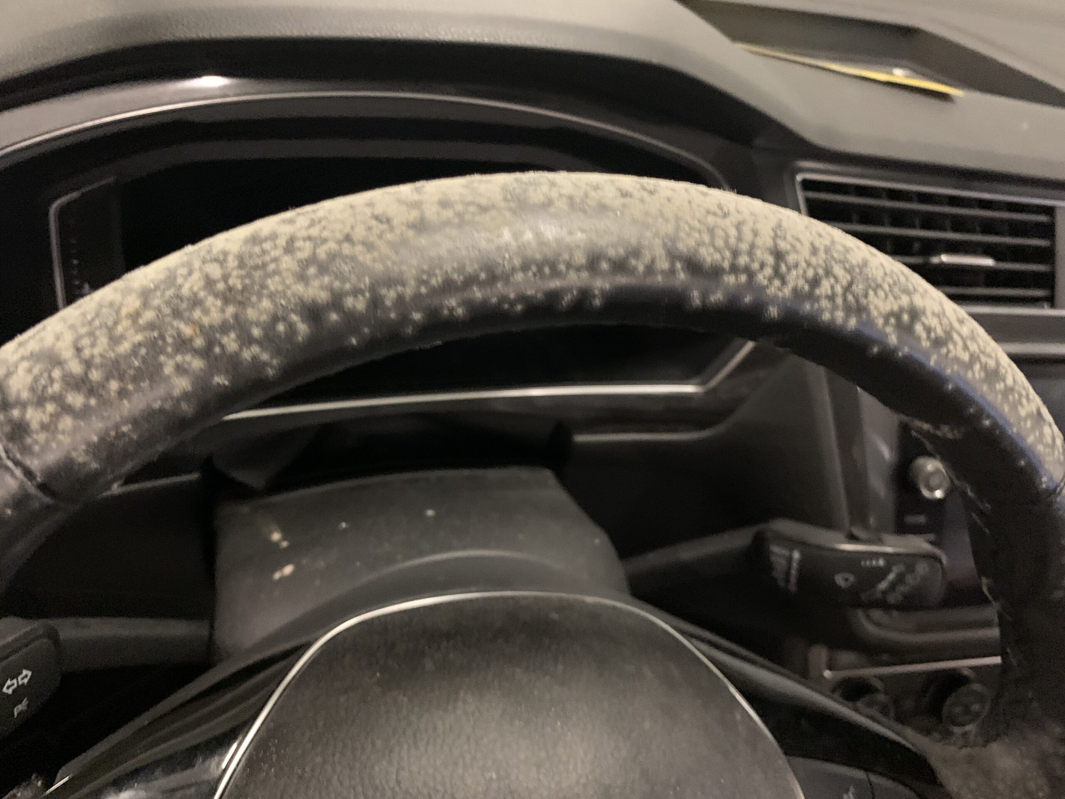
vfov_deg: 53.1
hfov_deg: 67.3
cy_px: 400
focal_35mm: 26
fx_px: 800
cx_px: 532
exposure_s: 1/20
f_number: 1.8
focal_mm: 4.25
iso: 640
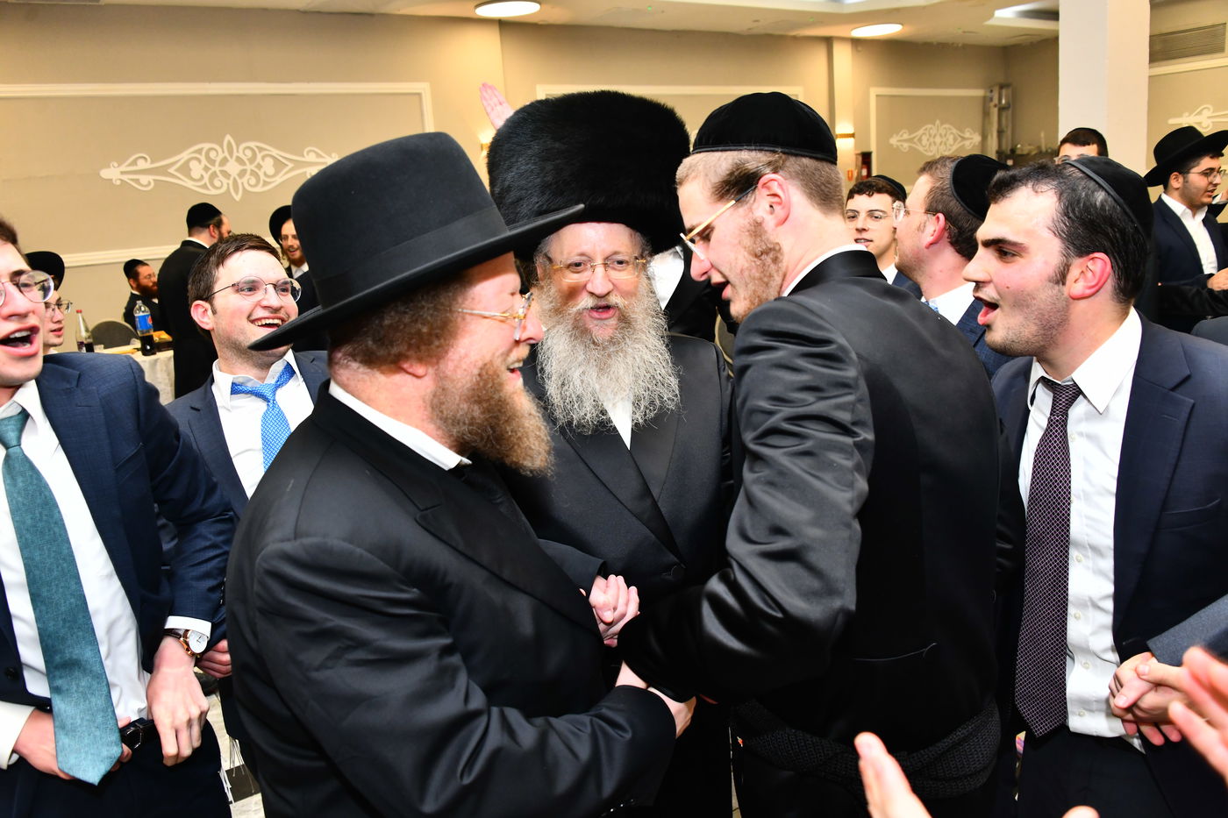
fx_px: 955
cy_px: 409
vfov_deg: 46.4
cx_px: 614
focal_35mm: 28
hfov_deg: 65.5
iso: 1000
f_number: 5.6
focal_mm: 28
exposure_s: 1/200
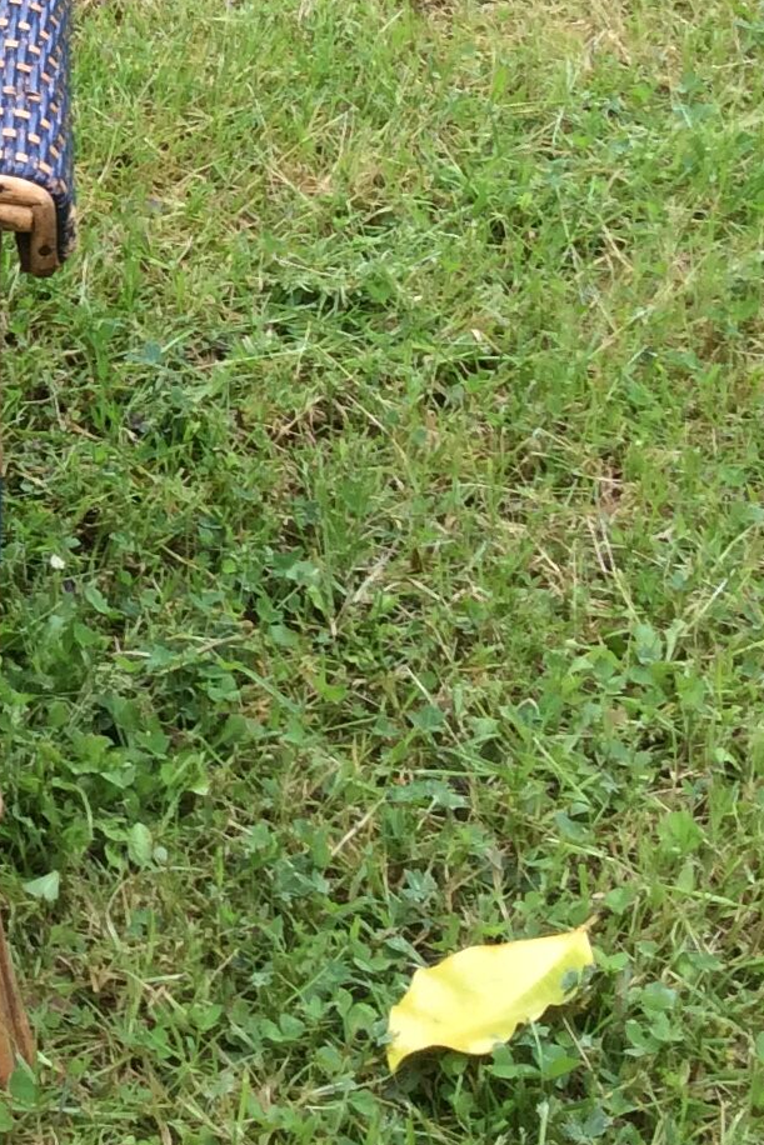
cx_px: -428
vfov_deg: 21.0
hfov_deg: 13.6
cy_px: 2
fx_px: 2991
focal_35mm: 94
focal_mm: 3.3
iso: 32
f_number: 2.4
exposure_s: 1/231
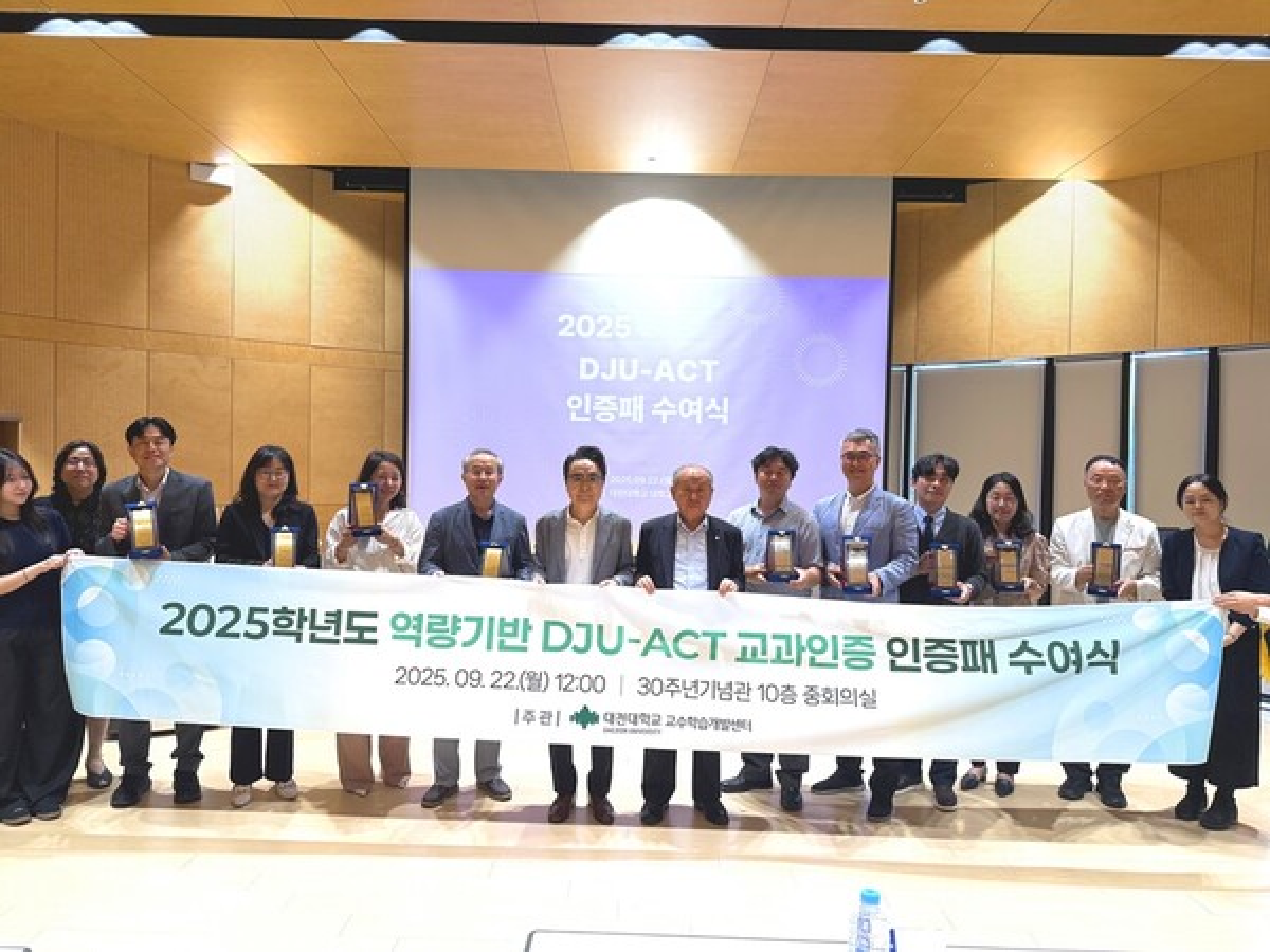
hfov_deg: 71.6
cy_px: 476
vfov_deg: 56.8
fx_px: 881
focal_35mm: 24
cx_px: 635
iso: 160
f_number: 1.78
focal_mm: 6.76
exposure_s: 1/187
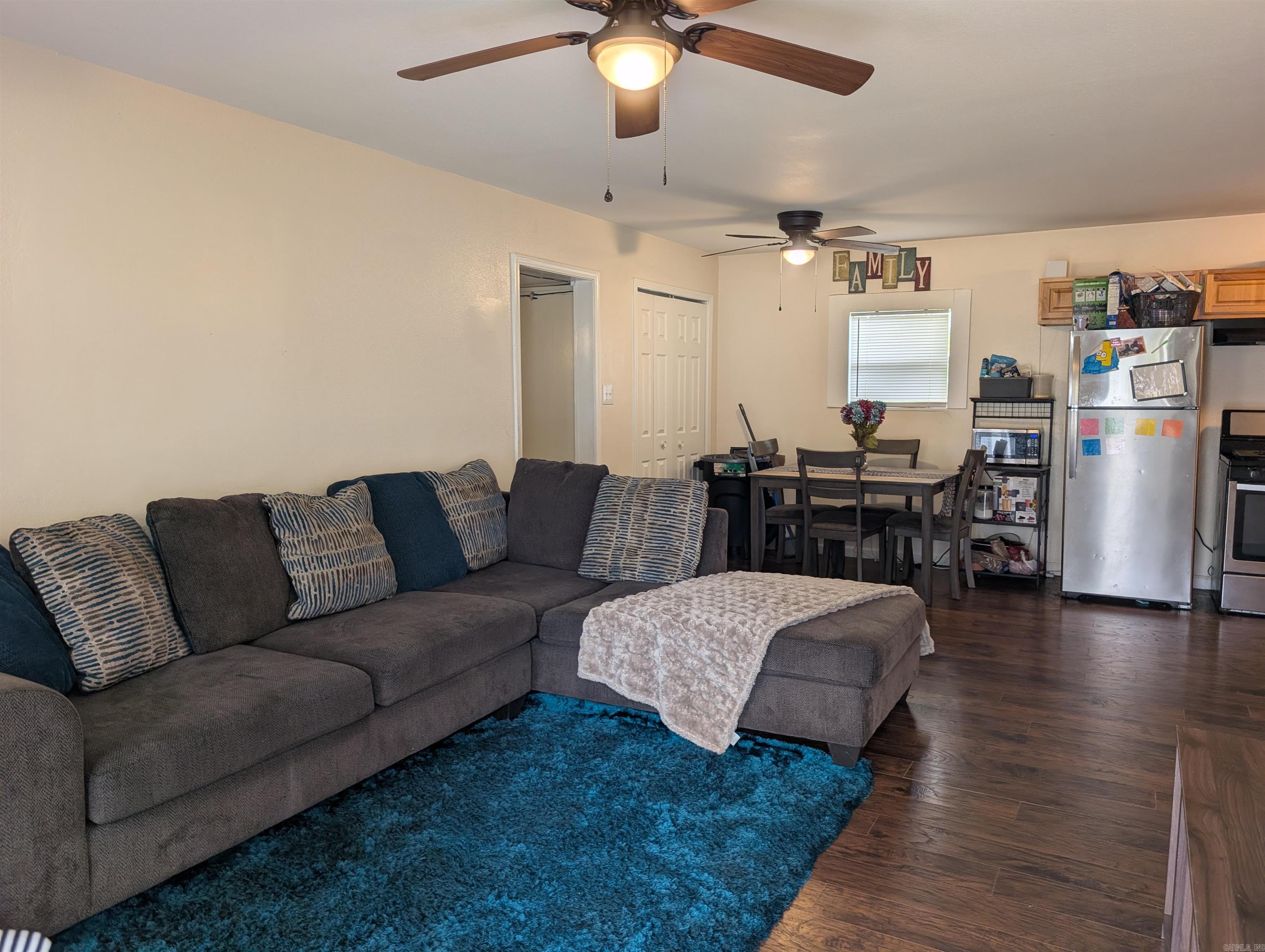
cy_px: 476
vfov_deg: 56.9
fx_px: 878
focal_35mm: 24
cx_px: 632
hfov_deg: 71.5
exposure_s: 1/120
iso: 37
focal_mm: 6.9
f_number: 1.68
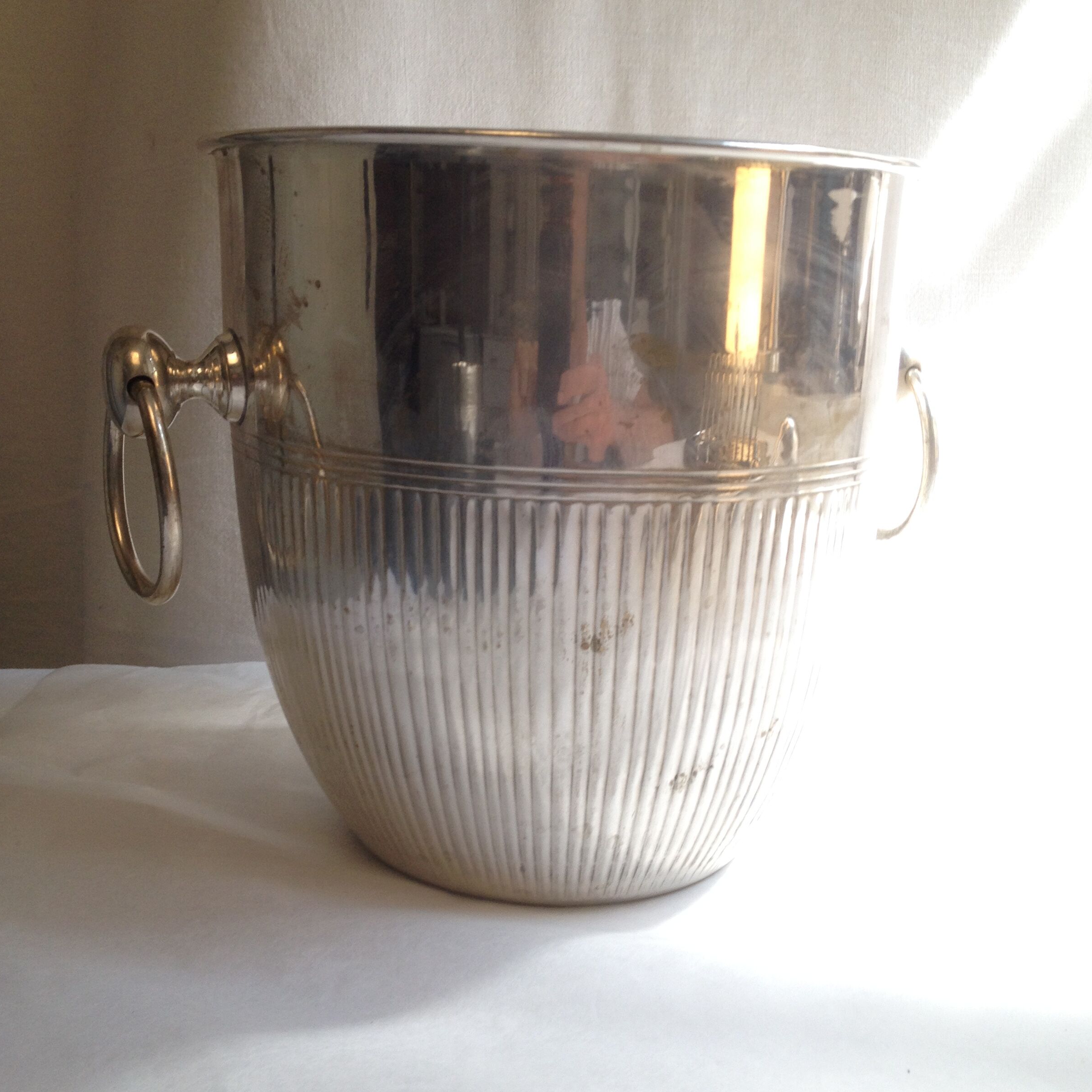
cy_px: 552
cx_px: 554
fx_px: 1499
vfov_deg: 40.0
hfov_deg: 40.0
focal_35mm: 42
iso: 64
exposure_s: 1/120
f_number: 2.4
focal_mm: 4.28
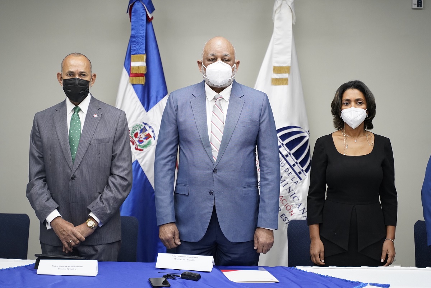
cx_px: 216
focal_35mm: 66
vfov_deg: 20.6
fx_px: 790
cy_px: 144
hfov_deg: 30.5
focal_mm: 66
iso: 2500
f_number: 3.2
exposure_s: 1/500
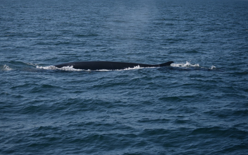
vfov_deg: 12.1
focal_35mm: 108
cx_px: 124
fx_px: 730
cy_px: 73
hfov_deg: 19.3
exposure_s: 1/4000
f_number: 4.2
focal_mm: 70
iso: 200
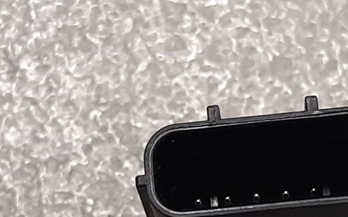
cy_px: 217
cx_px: 243
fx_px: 598
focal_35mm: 63
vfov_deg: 20.0
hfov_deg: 32.1
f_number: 1.7
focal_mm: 3.93
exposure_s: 1/50
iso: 160
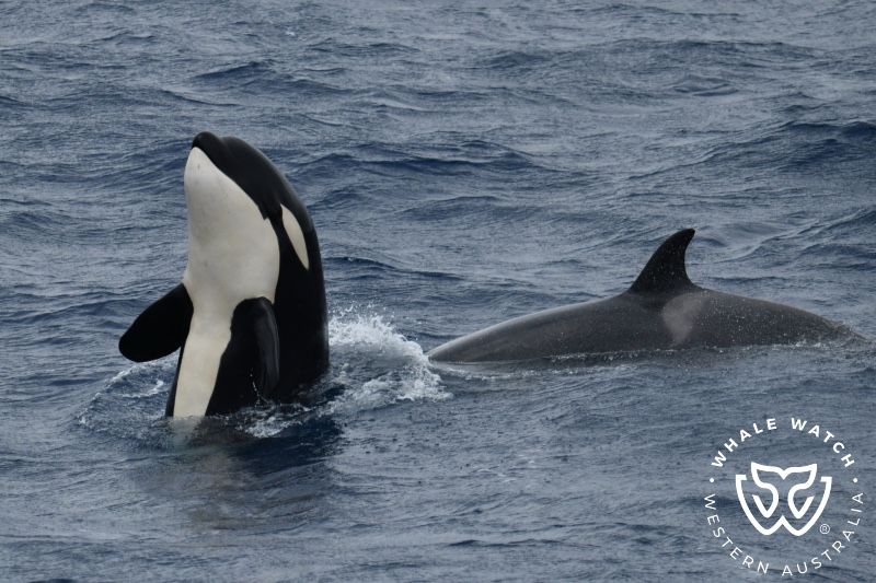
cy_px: 292
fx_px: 5838
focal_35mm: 240
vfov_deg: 5.7
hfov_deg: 8.6
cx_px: 438
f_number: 5.6
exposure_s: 1/8000
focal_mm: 240
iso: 1100
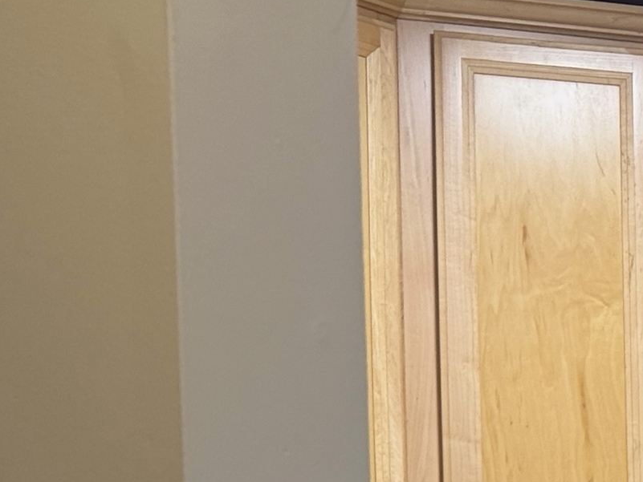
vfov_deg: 14.7
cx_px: 1091
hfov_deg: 17.9
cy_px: 759
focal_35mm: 92
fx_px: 1709
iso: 125
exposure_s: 1/60
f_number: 1.78
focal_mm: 6.76
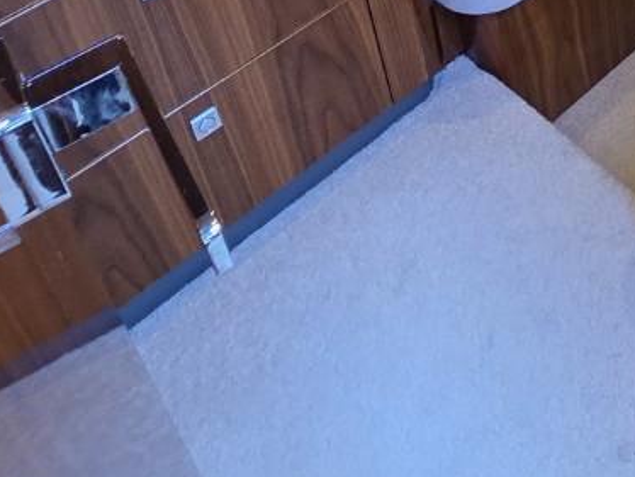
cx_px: 672
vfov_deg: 22.2
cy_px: -299
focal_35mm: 50
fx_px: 918
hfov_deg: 33.9
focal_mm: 2.2
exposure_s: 1/100
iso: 250
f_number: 2.2
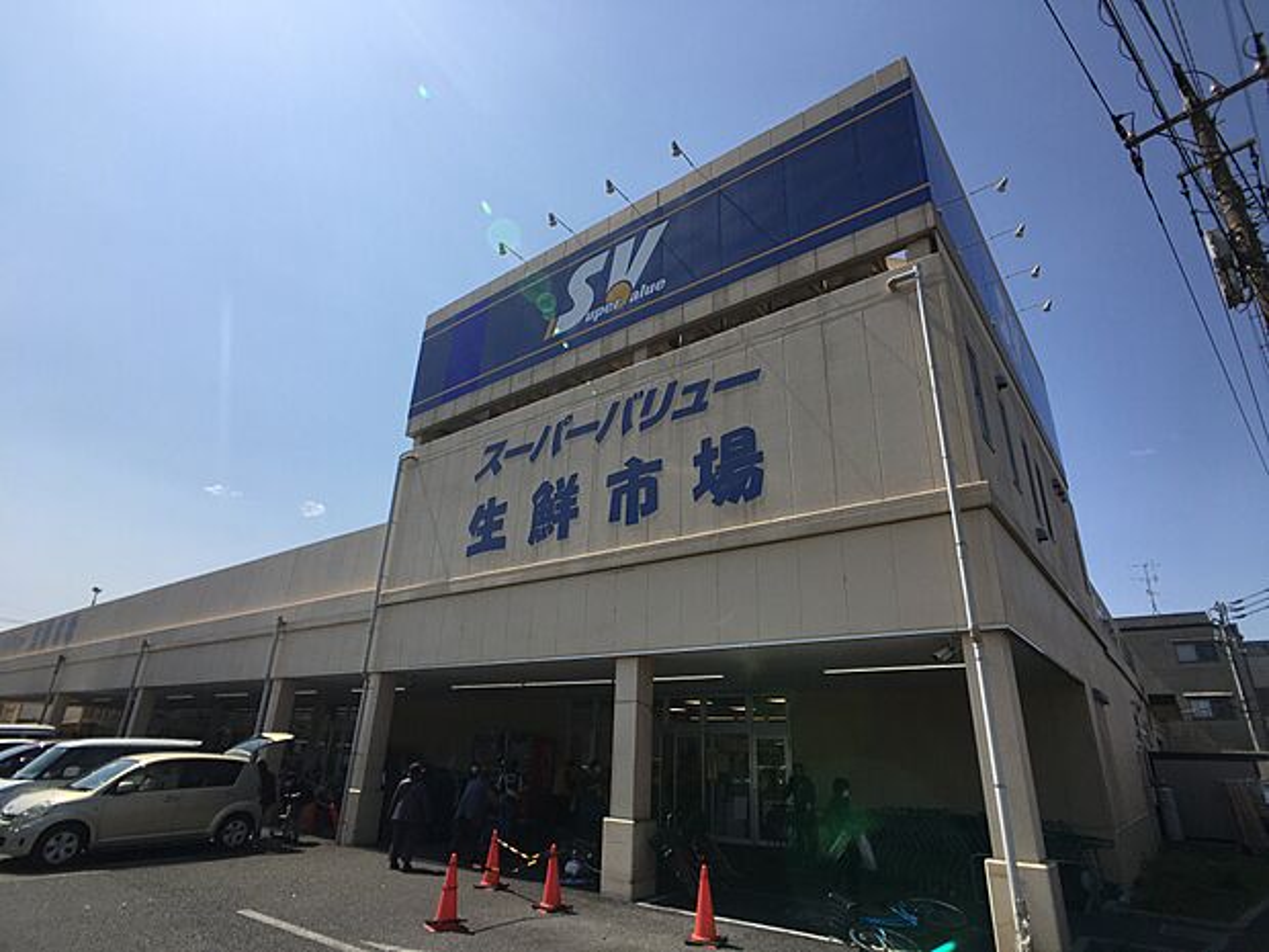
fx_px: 1063
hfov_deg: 61.7
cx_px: 634
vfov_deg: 48.2
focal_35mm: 29
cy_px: 476
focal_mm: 4.15
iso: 25
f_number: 2.2
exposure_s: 1/2959
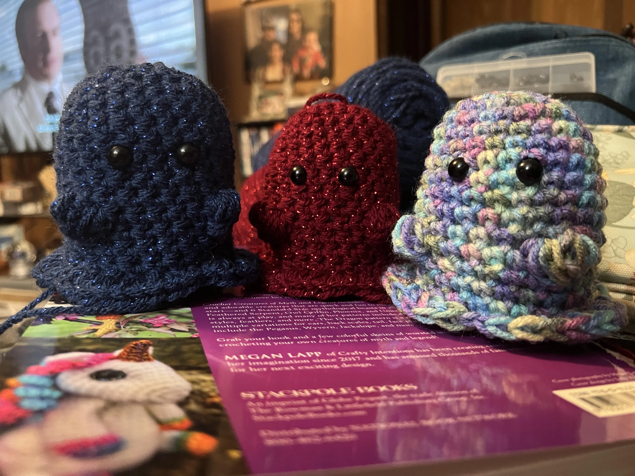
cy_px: 238
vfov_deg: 53.1
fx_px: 477
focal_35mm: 26
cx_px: 318
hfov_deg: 67.3
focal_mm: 5.7
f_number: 1.5
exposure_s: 1/40
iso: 640
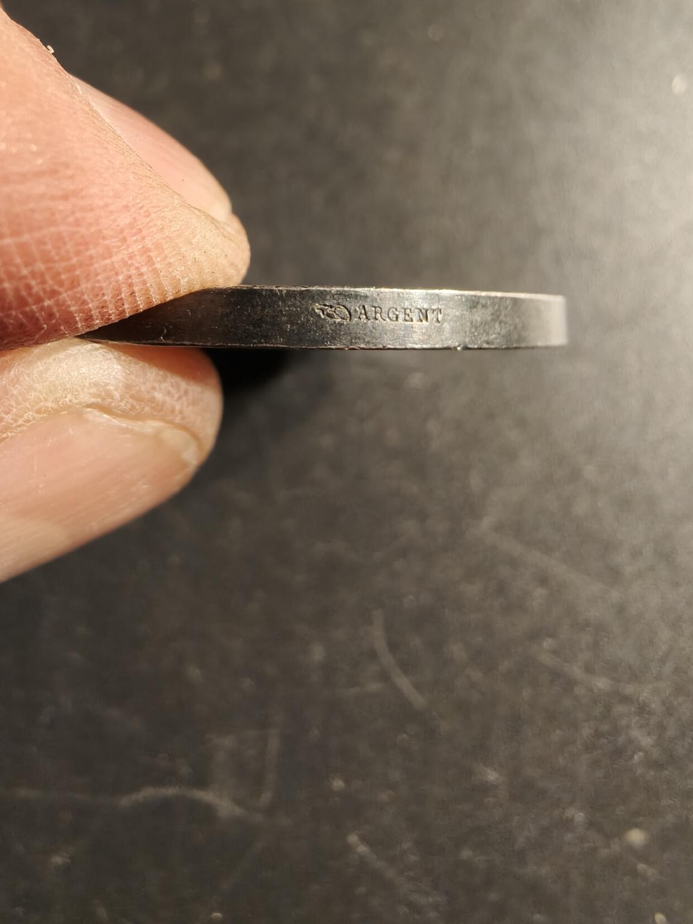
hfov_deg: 54.8
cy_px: 436
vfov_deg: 69.3
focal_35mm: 25
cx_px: 373
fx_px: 667
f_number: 2
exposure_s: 1/99.6
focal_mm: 2.32
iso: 200
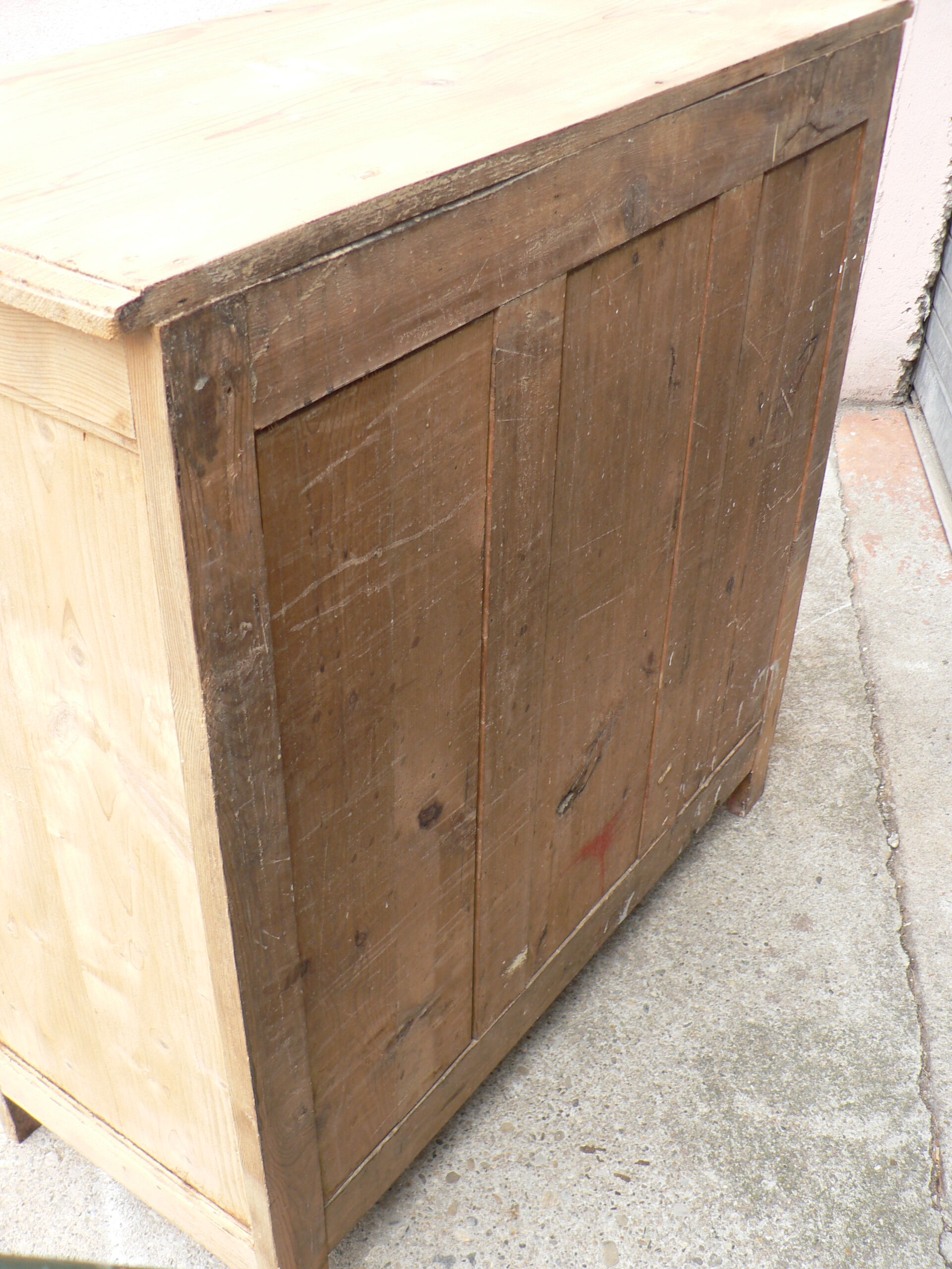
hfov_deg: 39.7
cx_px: 476
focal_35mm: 36
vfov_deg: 51.4
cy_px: 634
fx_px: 1320
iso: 80
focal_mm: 6
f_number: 2.8
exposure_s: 1/80
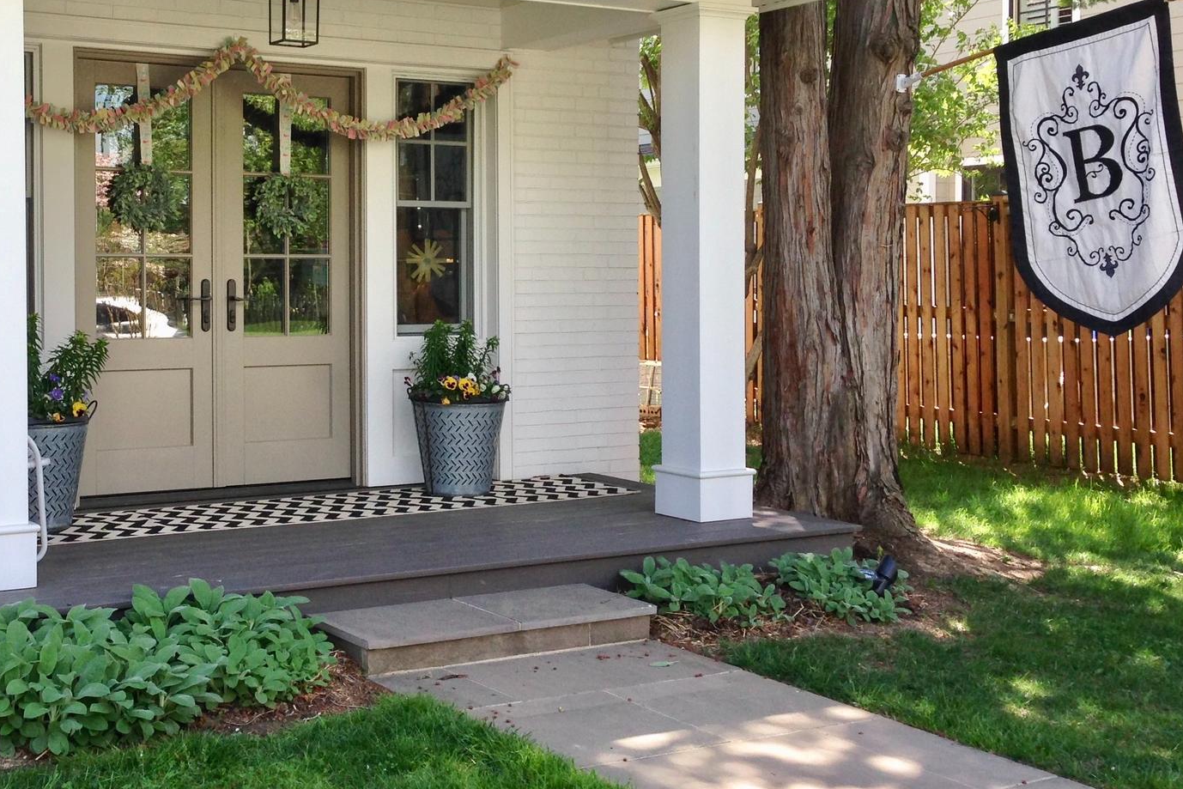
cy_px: 294
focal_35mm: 51
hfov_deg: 38.4
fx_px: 1676
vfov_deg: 26.4
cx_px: 390
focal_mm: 4.12
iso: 50
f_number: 2.4
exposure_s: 1/240
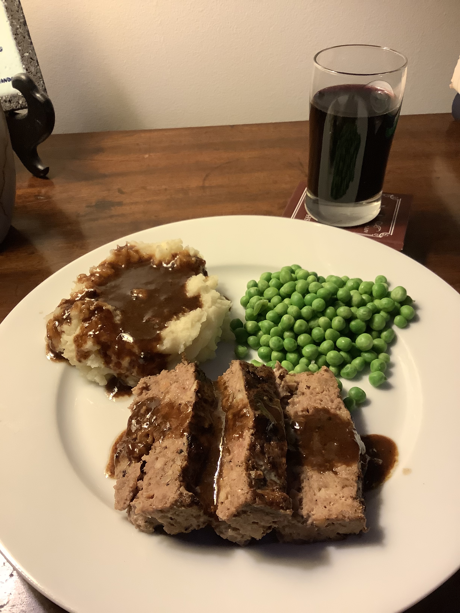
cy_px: 306
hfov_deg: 45.4
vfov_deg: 58.4
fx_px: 549
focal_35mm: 31
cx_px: 230
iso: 250
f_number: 2.4
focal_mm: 3.3
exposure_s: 1/60
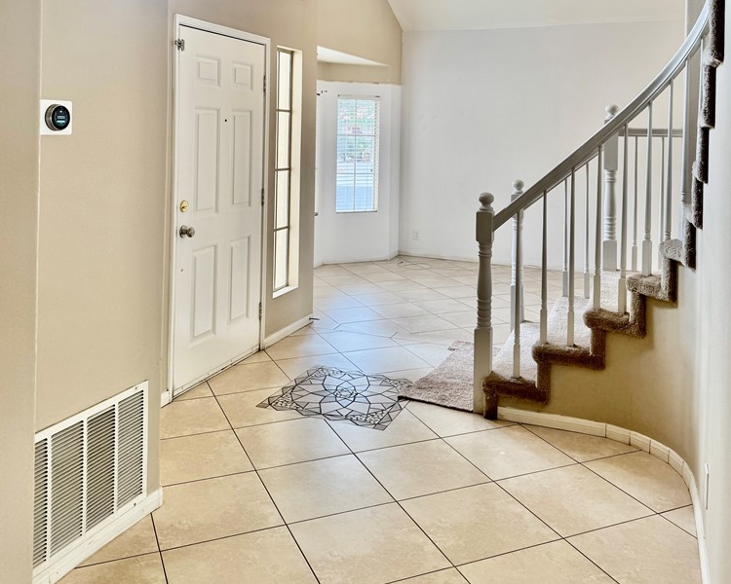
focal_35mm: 32
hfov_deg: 55.7
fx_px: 692
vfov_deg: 44.1
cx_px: 370
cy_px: 137
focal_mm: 6.76
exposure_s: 1/141
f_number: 1.78
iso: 80
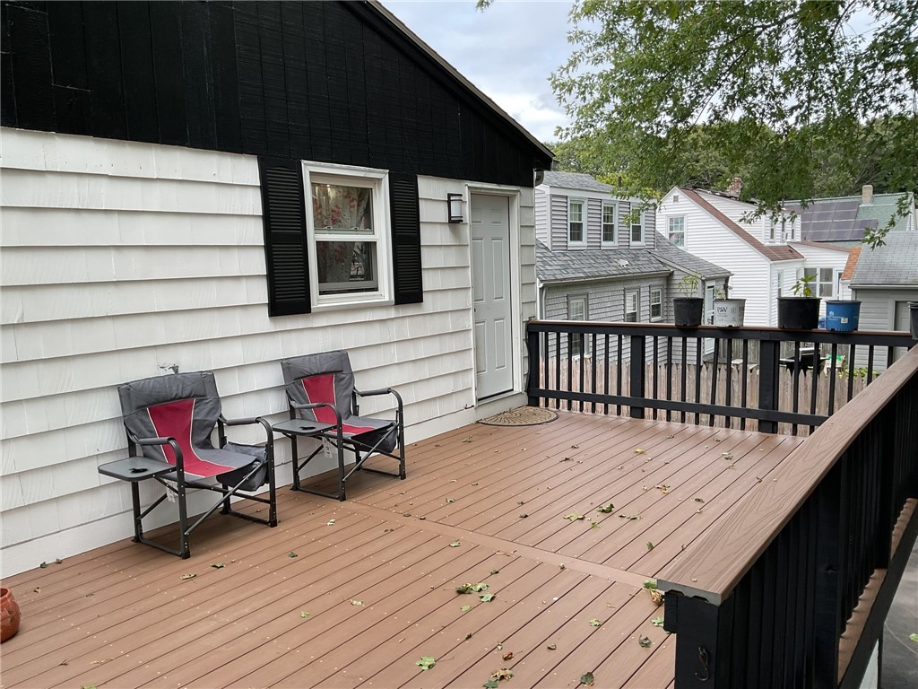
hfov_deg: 61.7
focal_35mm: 29
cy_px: 344
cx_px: 459
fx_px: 769
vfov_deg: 48.2
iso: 16
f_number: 1.8
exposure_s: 1/247
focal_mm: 3
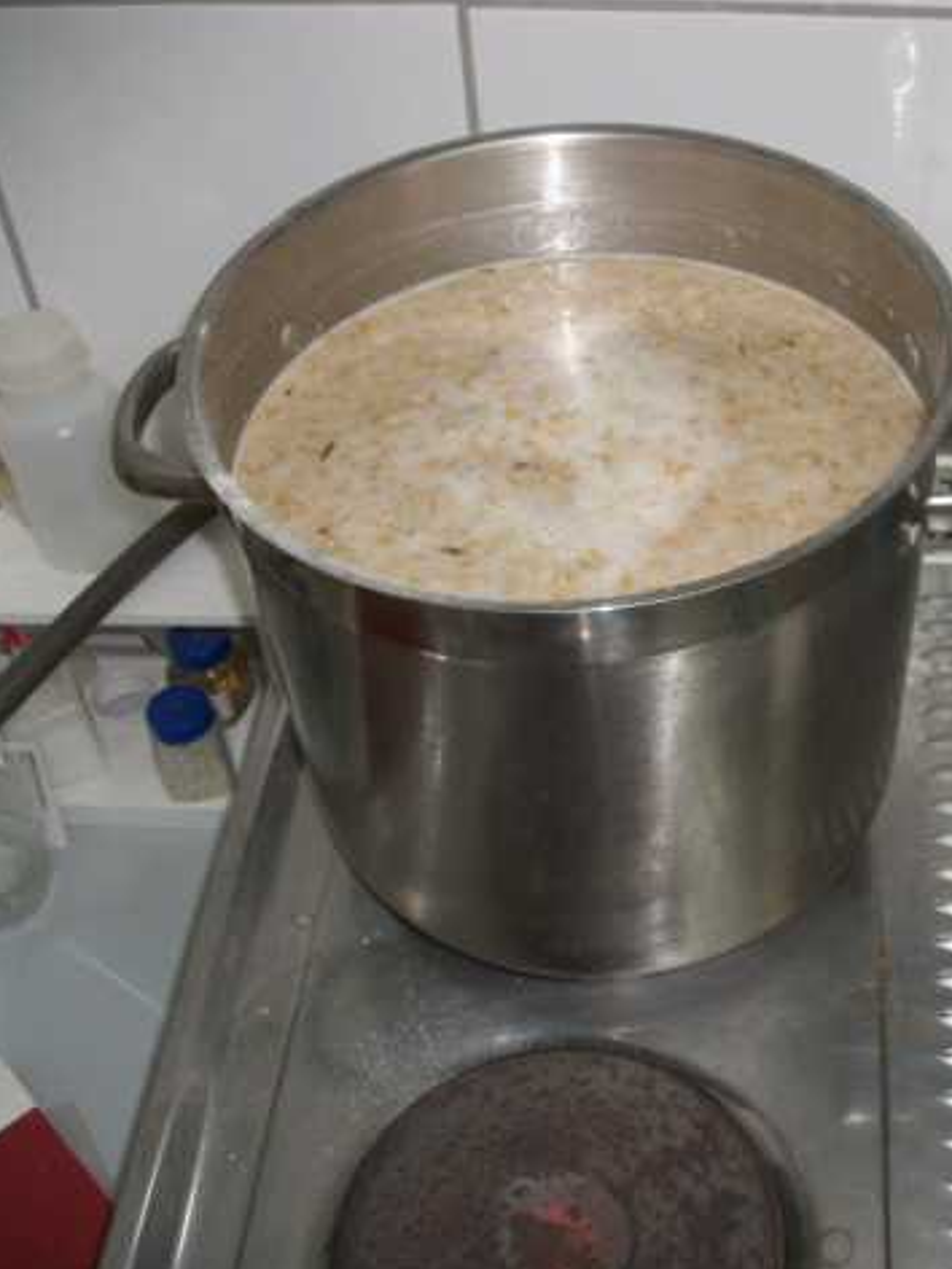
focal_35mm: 42
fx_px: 1540
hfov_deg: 33.3
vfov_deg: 44.8
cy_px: 634
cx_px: 764
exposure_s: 1/40
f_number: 2.9
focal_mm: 5.7
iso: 125
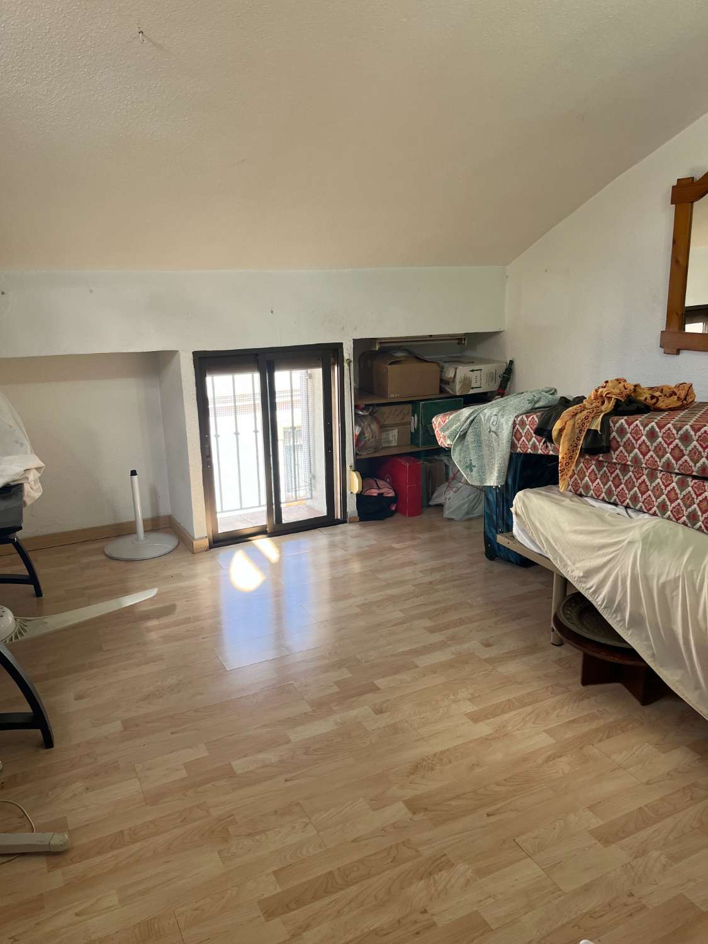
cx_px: 354
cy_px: 472
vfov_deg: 67.3
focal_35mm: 26
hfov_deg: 53.1
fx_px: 709
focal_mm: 5.1
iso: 80
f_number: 1.6
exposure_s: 1/121
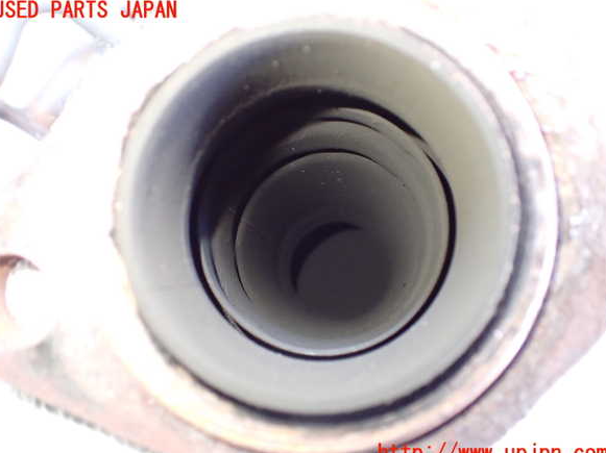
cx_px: 300
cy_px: 232
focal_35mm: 31
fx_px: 542
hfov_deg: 58.4
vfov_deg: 45.4
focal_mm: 5.4
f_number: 2.3
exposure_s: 1/30
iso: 800
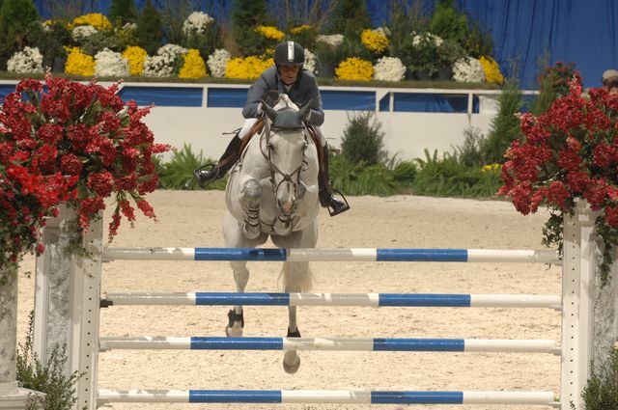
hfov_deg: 6.9
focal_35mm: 300
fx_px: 5143
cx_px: 309
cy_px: 205
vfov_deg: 4.6
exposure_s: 1/250
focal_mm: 200
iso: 320
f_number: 6.3
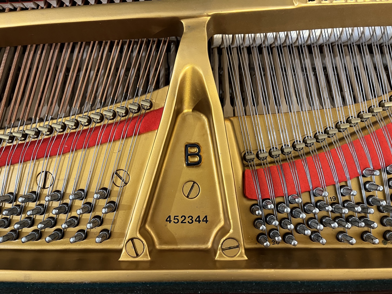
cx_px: 196
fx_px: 294
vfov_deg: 53.1
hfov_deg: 67.3
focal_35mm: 26
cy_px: 147
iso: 400
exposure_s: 1/33
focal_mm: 5.1
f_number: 1.6
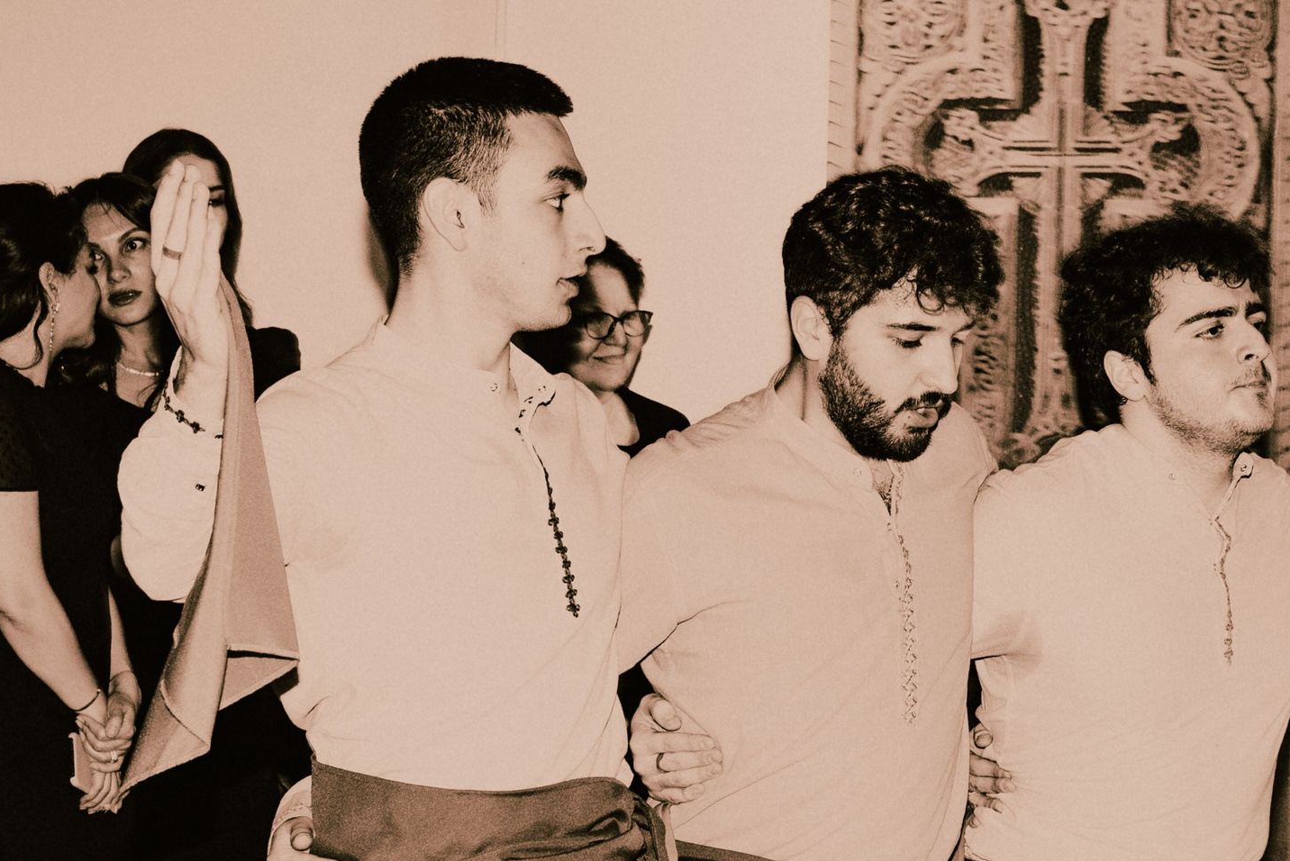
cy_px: 568
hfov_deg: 17.3
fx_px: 4230
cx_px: 890
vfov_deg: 11.6
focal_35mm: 118
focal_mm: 66
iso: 2000
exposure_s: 1/50
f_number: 10
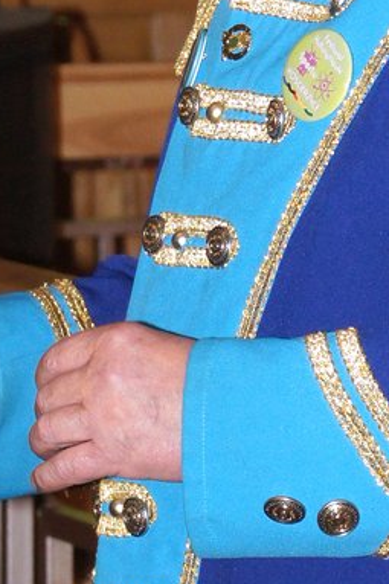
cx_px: 217
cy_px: 81
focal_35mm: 315
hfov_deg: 4.4
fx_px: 5110
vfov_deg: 6.5
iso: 800
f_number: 5.6
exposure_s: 1/125
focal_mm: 70
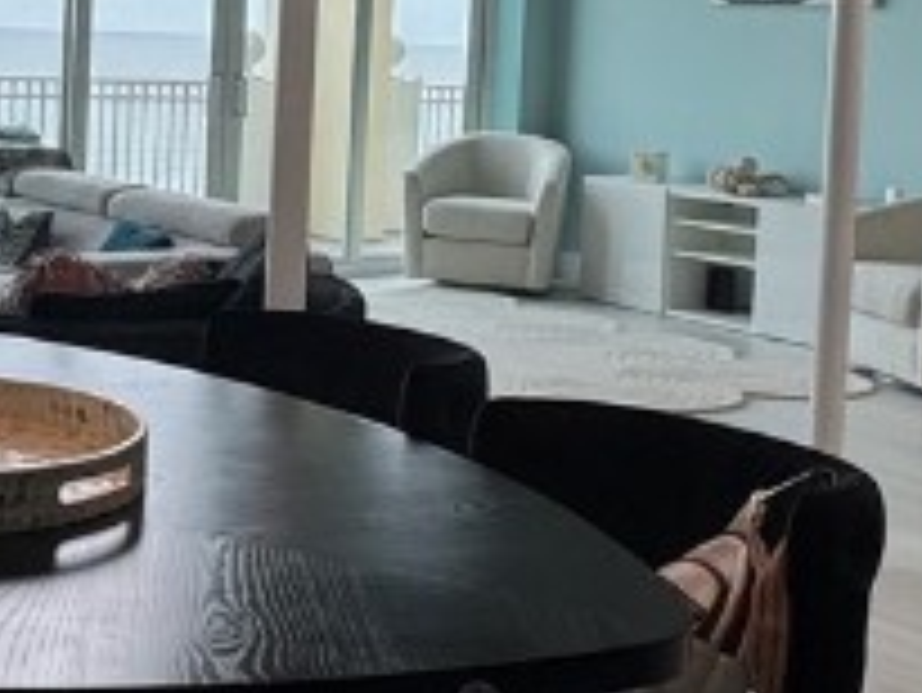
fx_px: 1866
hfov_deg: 27.0
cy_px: 99
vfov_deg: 20.7
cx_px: 130
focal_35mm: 70
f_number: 2.2
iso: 40
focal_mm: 2.22
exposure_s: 1/157
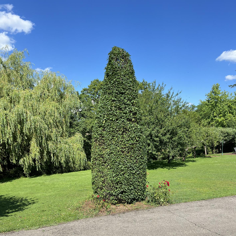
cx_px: 117
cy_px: 148
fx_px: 239
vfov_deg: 52.0
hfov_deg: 52.5
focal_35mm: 31
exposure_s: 1/1468
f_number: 1.5
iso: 50
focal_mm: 5.7
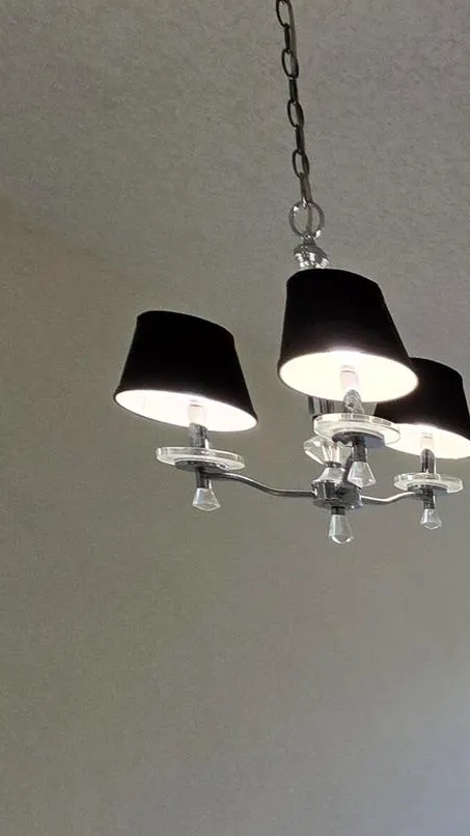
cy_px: 779
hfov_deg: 20.8
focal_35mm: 36
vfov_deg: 48.4
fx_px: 798
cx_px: 873
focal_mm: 2.2
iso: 80
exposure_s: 1/120
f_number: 2.2
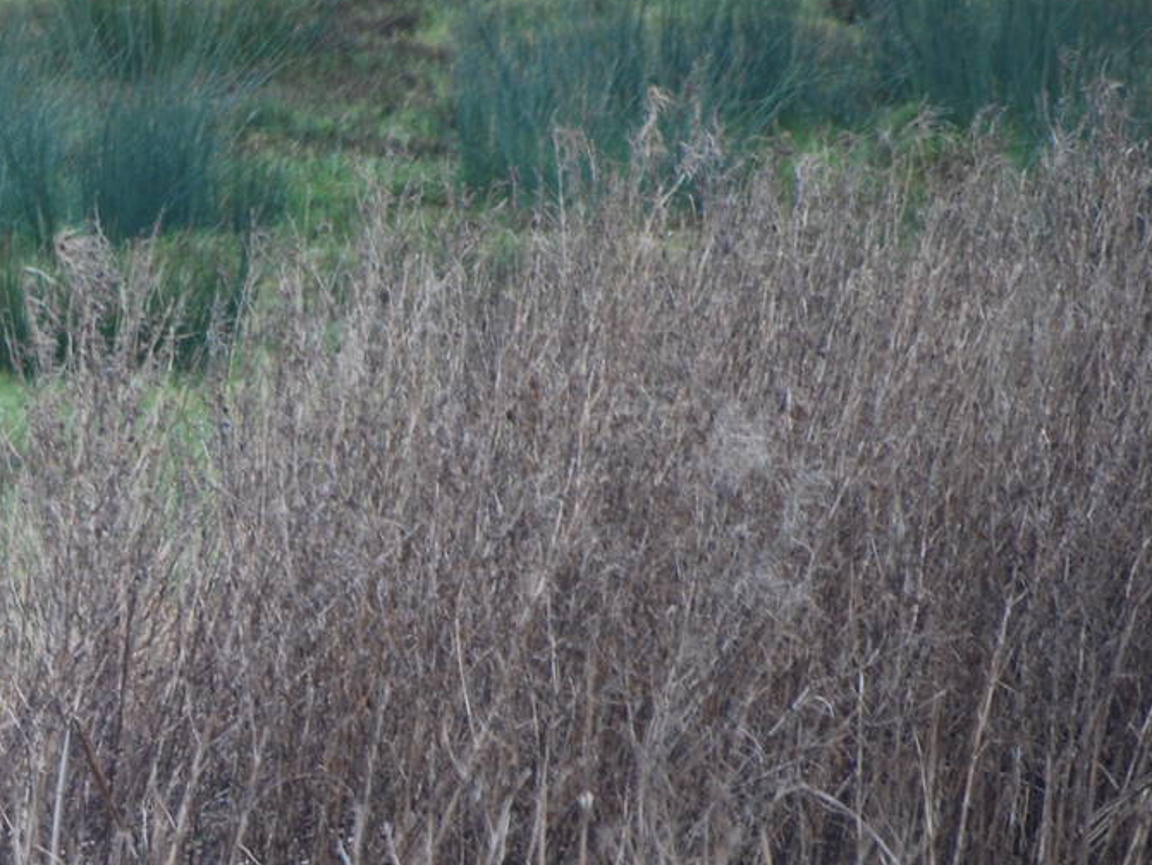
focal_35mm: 931
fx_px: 30994
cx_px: -100
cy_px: 895
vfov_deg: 1.6
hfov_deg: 2.1
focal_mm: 270
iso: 400
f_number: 5.6
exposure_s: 1/200
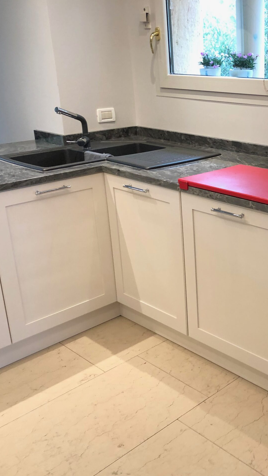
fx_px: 518
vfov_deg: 49.4
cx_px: 267
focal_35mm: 41
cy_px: 237
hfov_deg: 27.4
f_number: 1.8
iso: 40
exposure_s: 1/17
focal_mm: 4
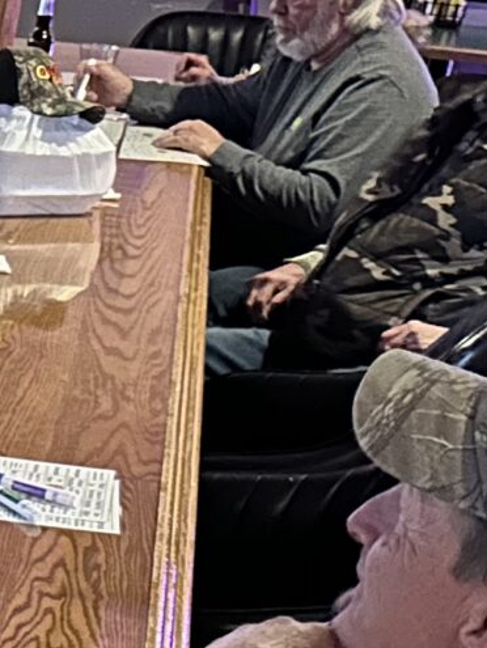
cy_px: 880
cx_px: -566
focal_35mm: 124
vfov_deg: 15.0
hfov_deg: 10.7
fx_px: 2323
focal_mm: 6.86
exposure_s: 1/20
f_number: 1.78
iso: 1600
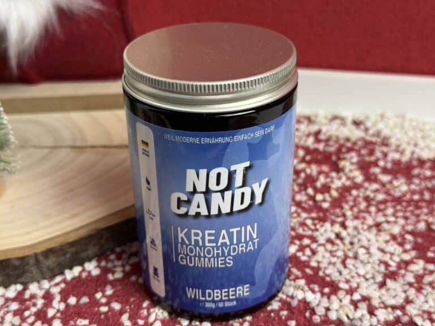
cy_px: 163
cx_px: 218
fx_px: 603
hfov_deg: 39.7
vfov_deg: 30.3
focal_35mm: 48
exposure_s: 1/50
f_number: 1.78
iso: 50
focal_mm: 6.76
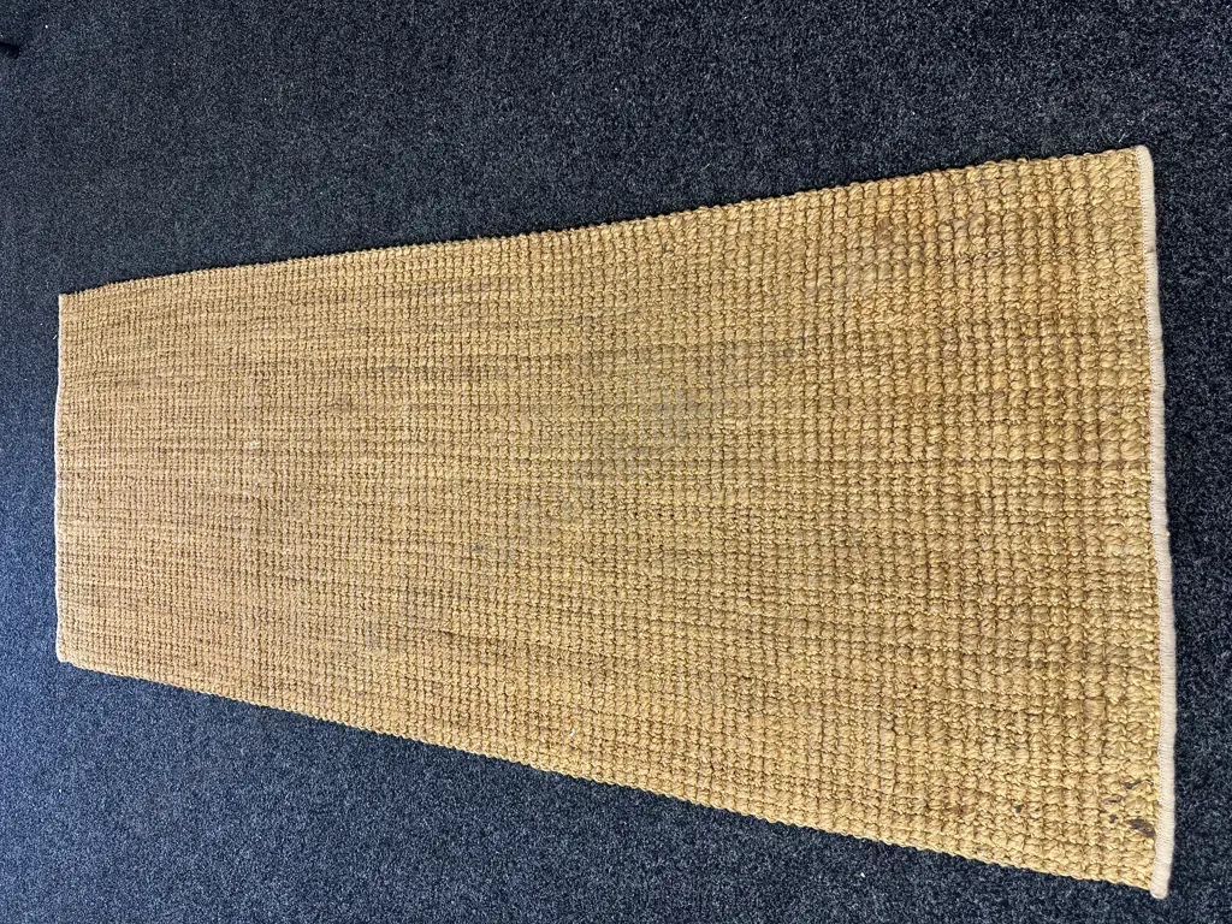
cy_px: 462
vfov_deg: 56.8
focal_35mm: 24
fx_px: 854
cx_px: 616
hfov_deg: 71.6
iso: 160
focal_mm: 6.86
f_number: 1.78
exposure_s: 1/50
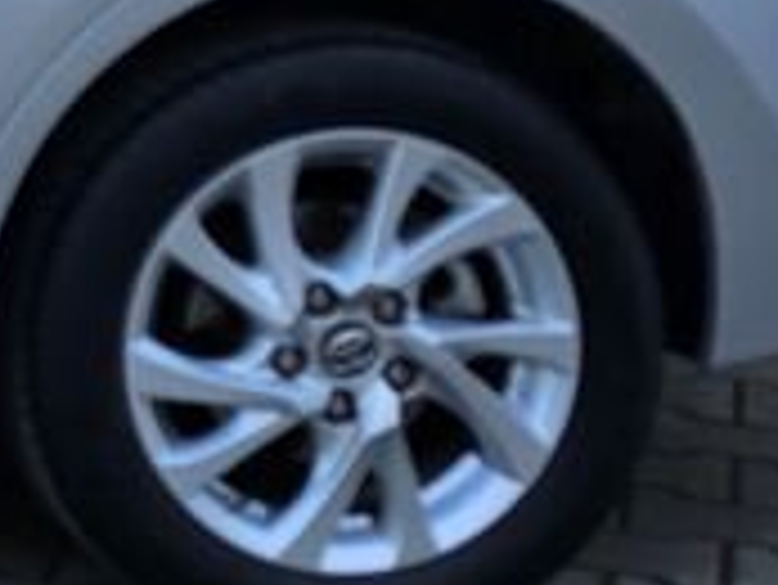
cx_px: -1066
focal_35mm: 136
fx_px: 3059
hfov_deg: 11.9
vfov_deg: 10.6
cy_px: -256
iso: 12
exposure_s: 1/138
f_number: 1.7
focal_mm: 6.3
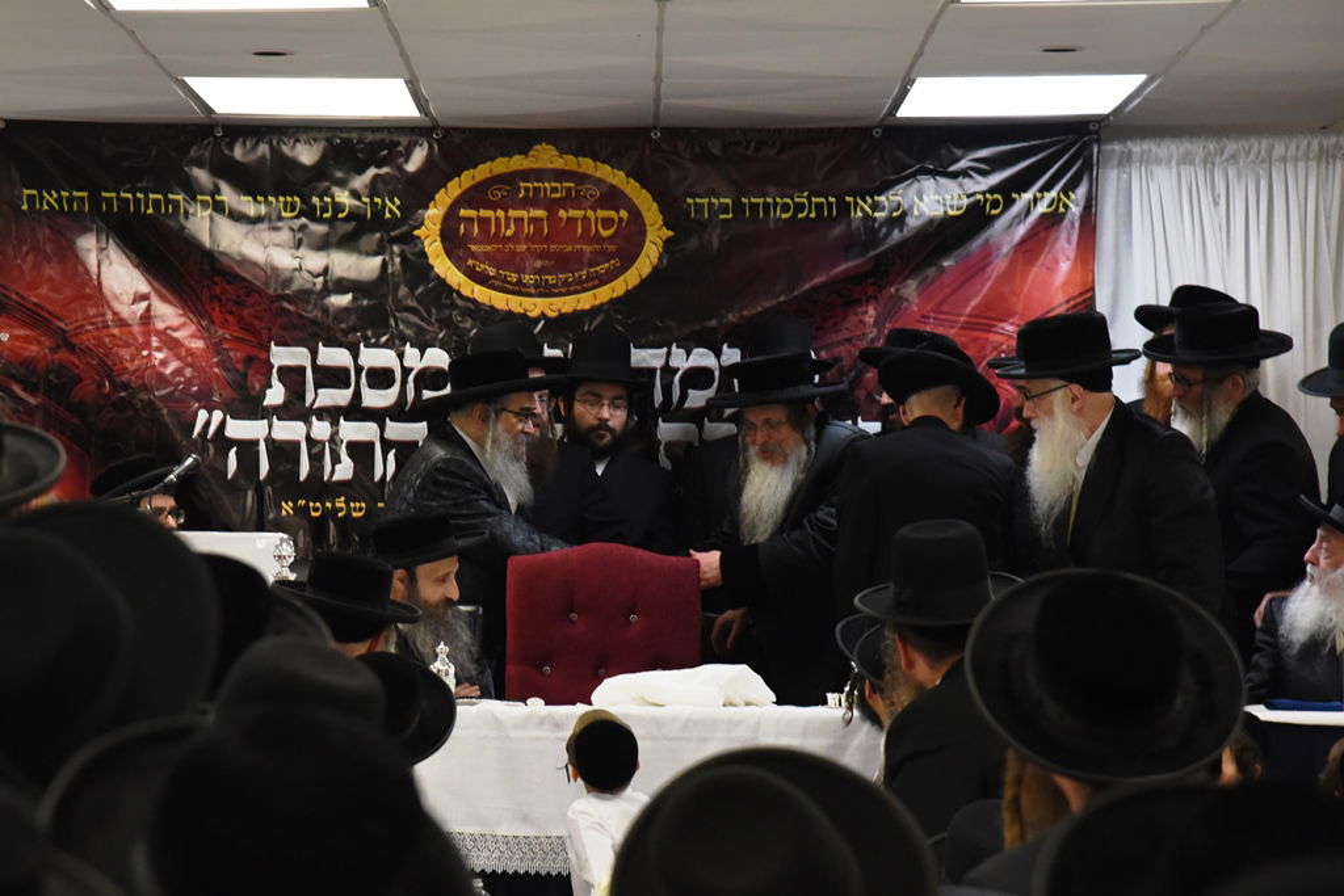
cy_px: 448
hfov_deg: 17.1
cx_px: 672
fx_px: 4480
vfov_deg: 11.4
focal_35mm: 120
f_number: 6.3
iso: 3200
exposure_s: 1/250
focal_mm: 120
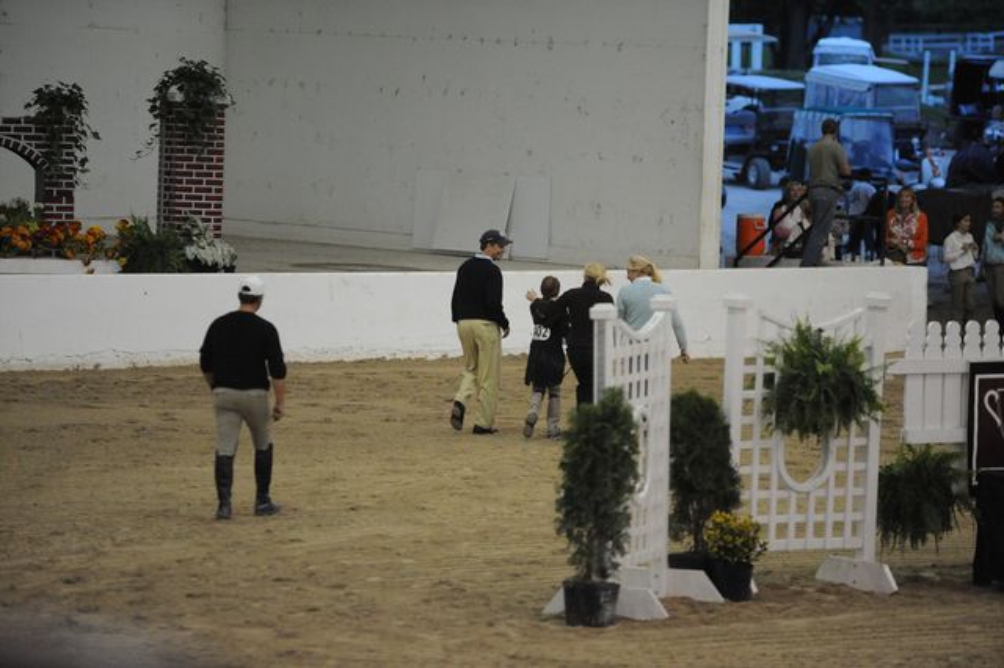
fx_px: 5575
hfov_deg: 10.3
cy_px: 334
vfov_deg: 6.9
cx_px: 502
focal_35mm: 200
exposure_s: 1/500
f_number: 2.8
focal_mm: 200
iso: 6400
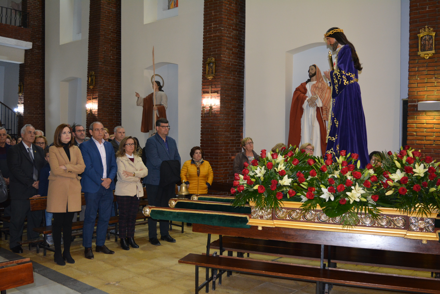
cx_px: 220
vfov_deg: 38.4
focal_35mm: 34
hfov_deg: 55.1
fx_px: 422
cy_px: 147
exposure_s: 1/60
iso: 1400
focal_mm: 23
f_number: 3.8
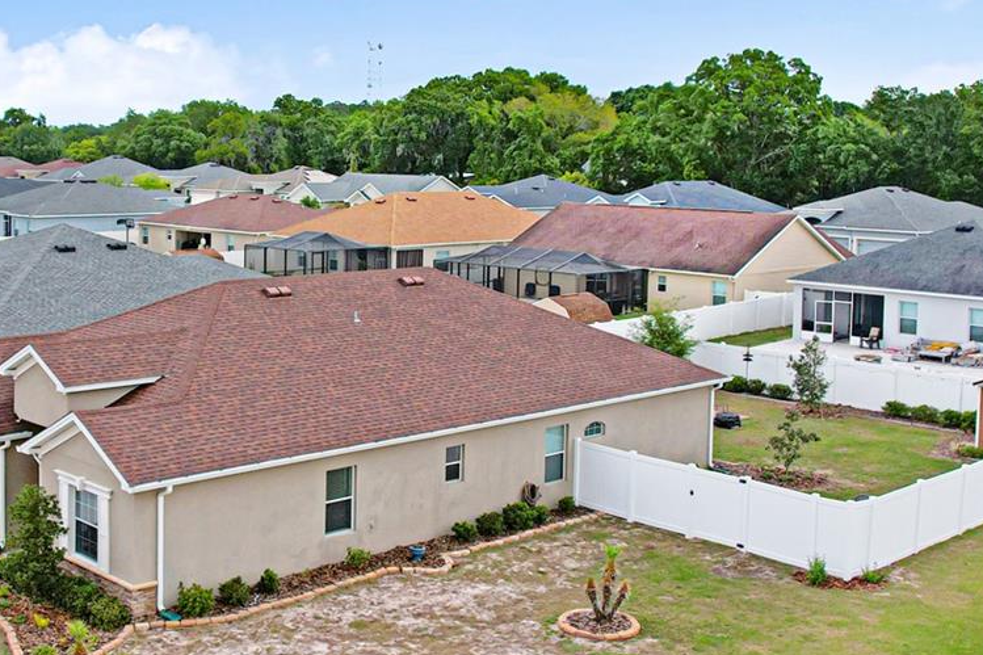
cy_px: 269
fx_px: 1283
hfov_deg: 41.5
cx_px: 344
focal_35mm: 47
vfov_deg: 28.6
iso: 200
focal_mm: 8.38
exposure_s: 1/640
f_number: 2.8
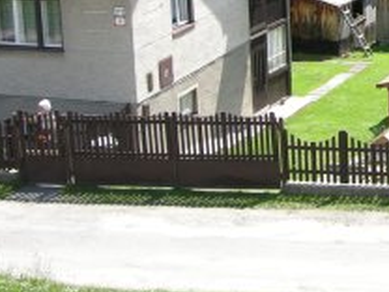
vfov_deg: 13.1
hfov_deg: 16.6
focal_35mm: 111
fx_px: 1247
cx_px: 529
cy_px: -32
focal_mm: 7.5
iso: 100
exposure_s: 1/244
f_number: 4.8
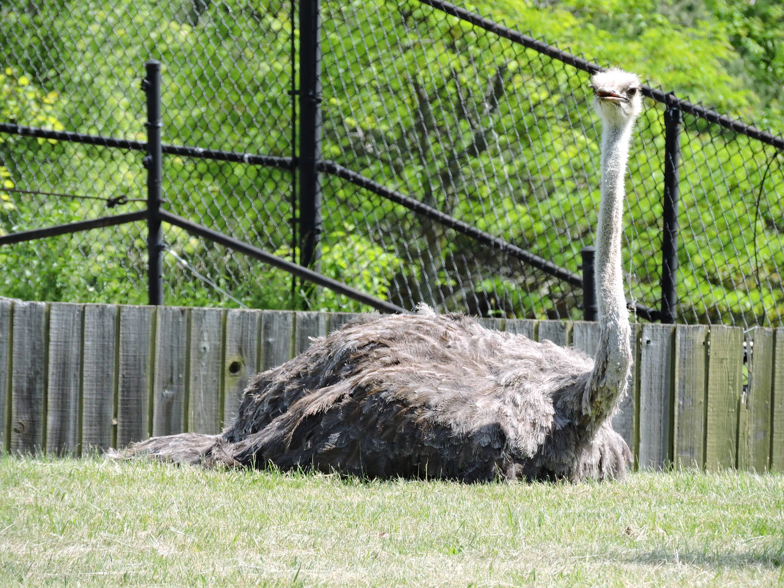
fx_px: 10645
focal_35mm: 470
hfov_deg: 4.2
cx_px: 392
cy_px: 294
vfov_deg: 3.2
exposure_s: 1/250
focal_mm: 83.8
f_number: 4.9
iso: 140
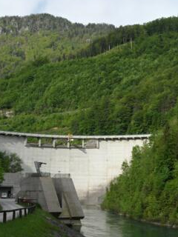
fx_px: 377
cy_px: 141
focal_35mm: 55
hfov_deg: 26.5
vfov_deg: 34.8
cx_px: 79
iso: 80
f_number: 3.6
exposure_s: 1/500
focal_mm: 6.5
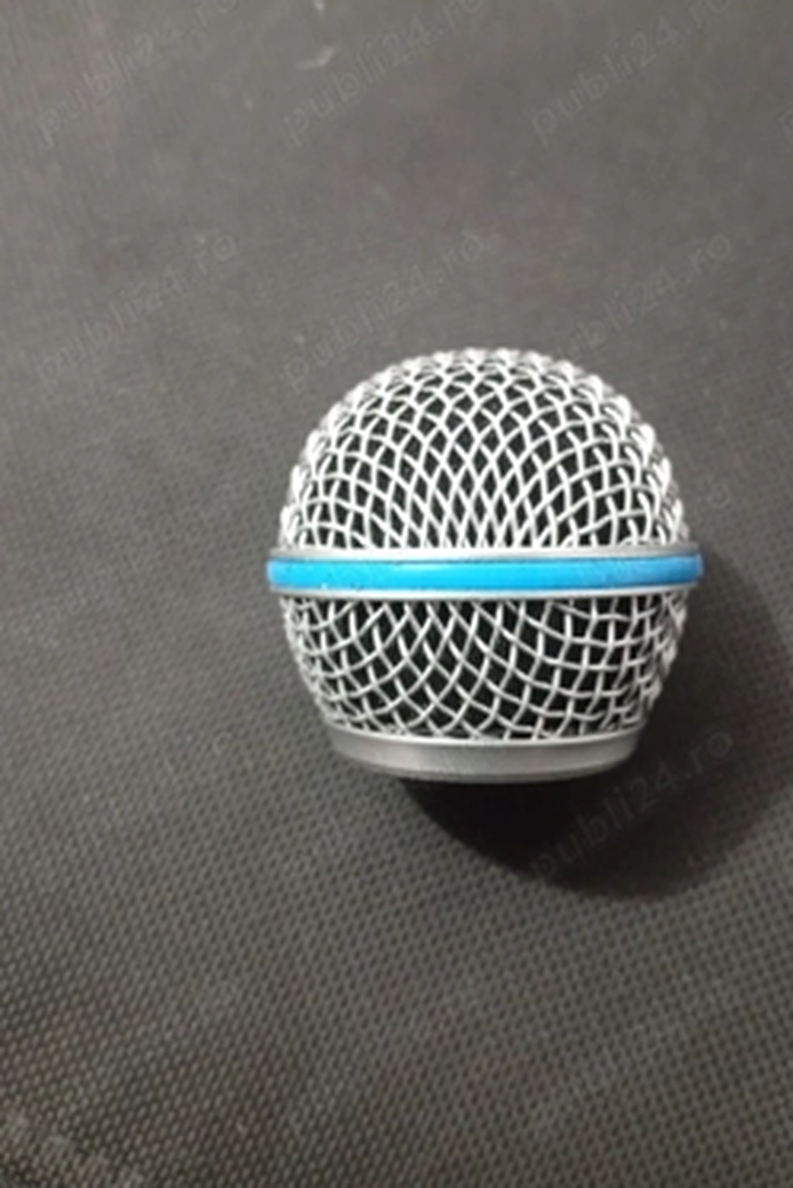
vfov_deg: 61.9
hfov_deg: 43.6
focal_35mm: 30
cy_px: 592
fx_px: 990
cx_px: 446
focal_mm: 3.98
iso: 2275
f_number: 1.8
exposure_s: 1/16.7
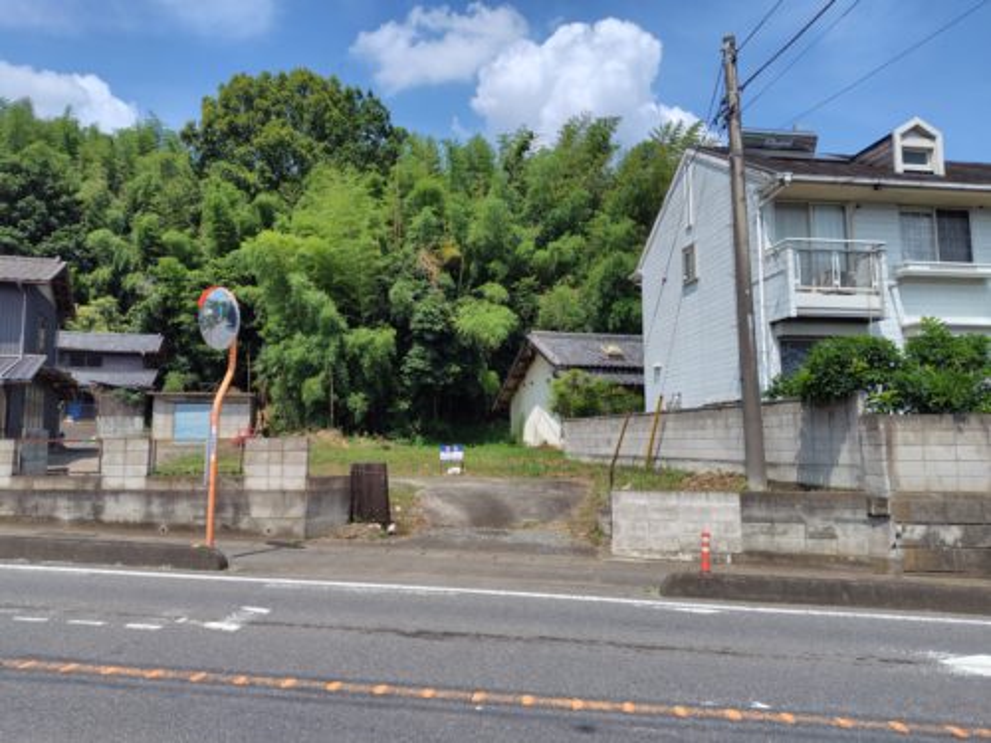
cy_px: 372
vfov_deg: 58.9
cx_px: 496
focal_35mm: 23
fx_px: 658
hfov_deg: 73.9
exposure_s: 1/1647
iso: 50
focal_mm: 5.6
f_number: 1.9
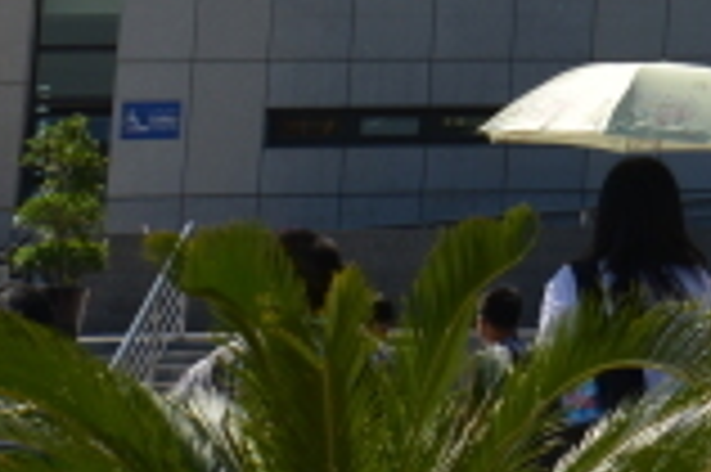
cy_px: -863
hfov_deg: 5.8
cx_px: 1971
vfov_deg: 4.0
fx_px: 6668
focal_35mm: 338
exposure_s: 1/320
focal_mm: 52
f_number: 8
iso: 100
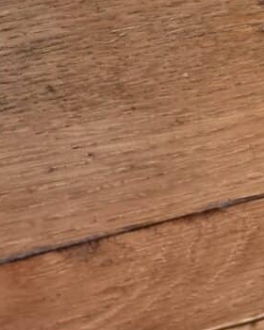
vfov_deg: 14.0
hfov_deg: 11.1
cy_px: 62
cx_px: 297
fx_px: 1338
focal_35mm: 137
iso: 640
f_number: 1.8
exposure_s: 1/33
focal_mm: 6.7
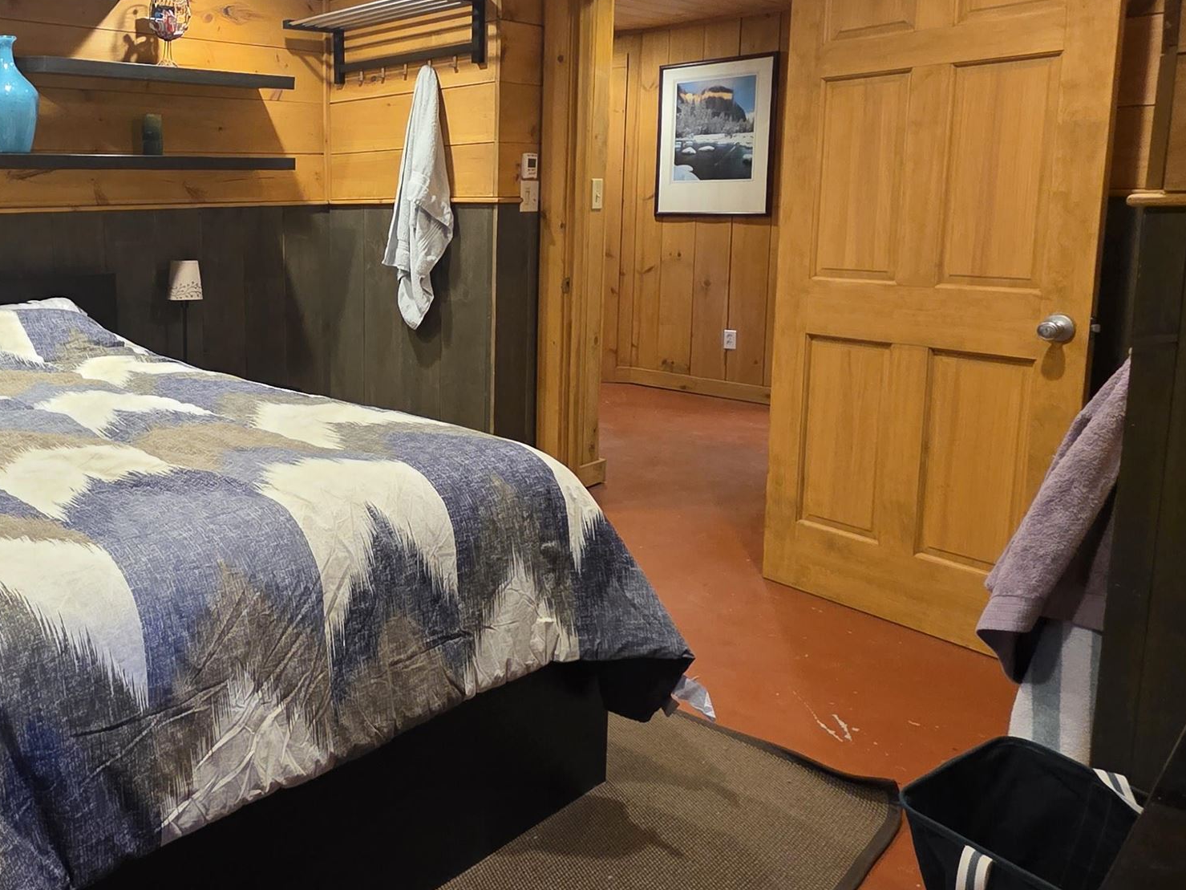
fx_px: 925
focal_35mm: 27
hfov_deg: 60.4
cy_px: 325
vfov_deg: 50.7
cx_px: 249
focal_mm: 2.2
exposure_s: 1/60
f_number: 1.9
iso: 640
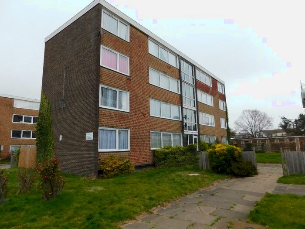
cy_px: 114
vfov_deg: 58.9
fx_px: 203
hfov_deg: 73.9
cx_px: 152
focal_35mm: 23
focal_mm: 4
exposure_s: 1/800
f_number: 3
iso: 125
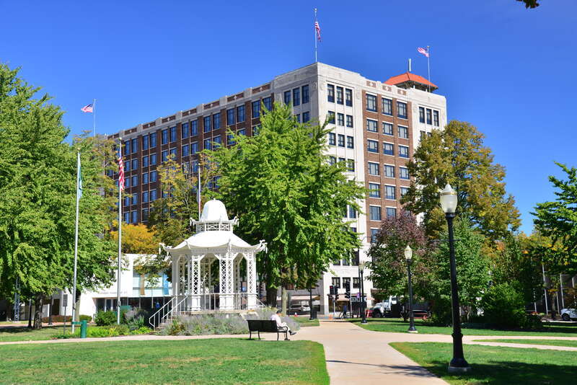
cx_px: 288
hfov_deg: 41.1
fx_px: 770
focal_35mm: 48
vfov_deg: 28.1
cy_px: 192
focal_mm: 48
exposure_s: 1/50
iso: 100
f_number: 8
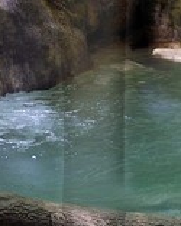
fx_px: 1733
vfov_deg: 7.4
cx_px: 403
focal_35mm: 259
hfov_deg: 5.8
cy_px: 214
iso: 200
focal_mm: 27
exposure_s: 1/60
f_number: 8
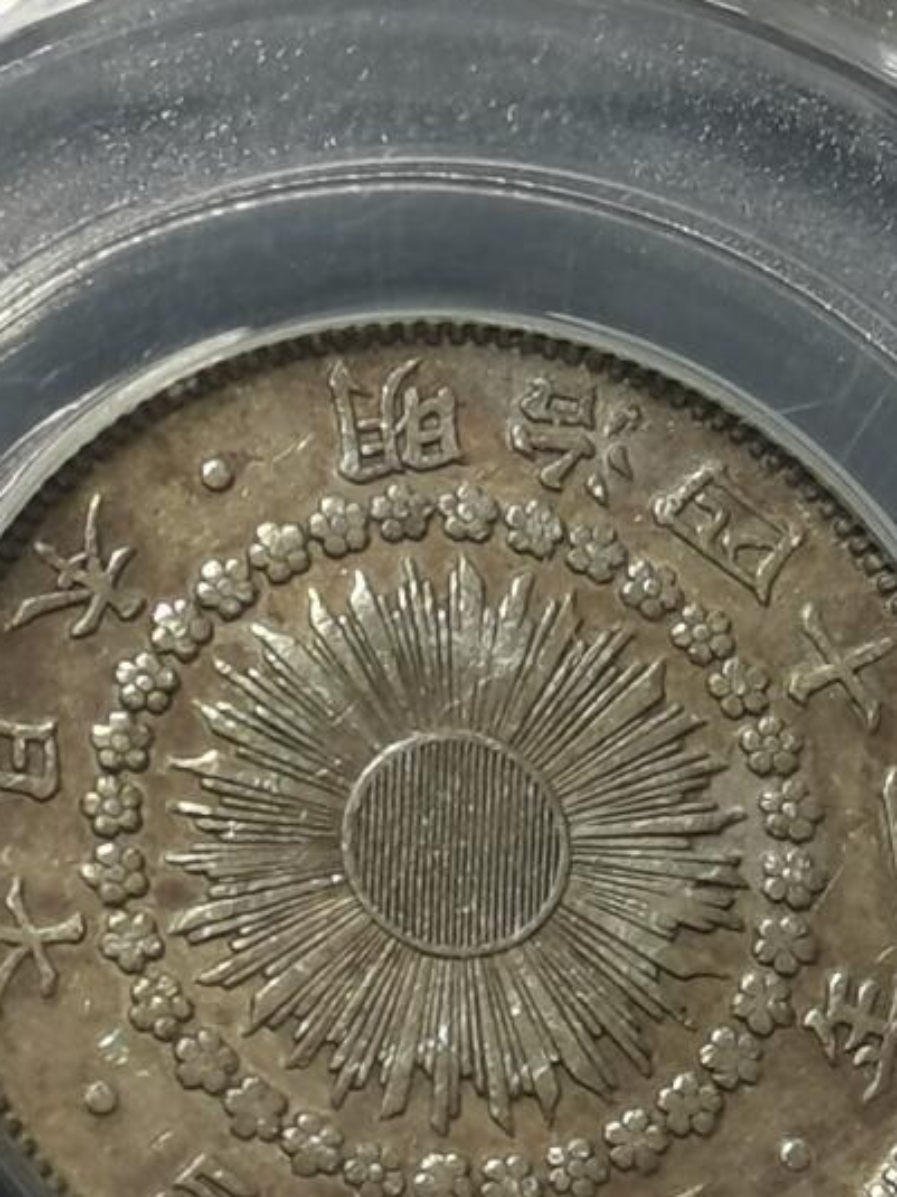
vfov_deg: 8.3
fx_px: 8261
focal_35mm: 239
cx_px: 315
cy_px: 315
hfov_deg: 6.2
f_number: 1.8
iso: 50
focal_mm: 5.58
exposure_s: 1/100
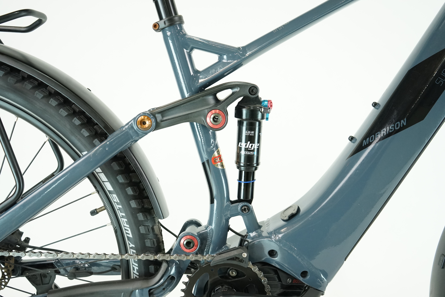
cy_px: 148
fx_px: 420
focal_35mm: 34
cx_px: 222
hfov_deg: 55.8
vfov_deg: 38.9
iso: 2000
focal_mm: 34
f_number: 4.5
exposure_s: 1/200
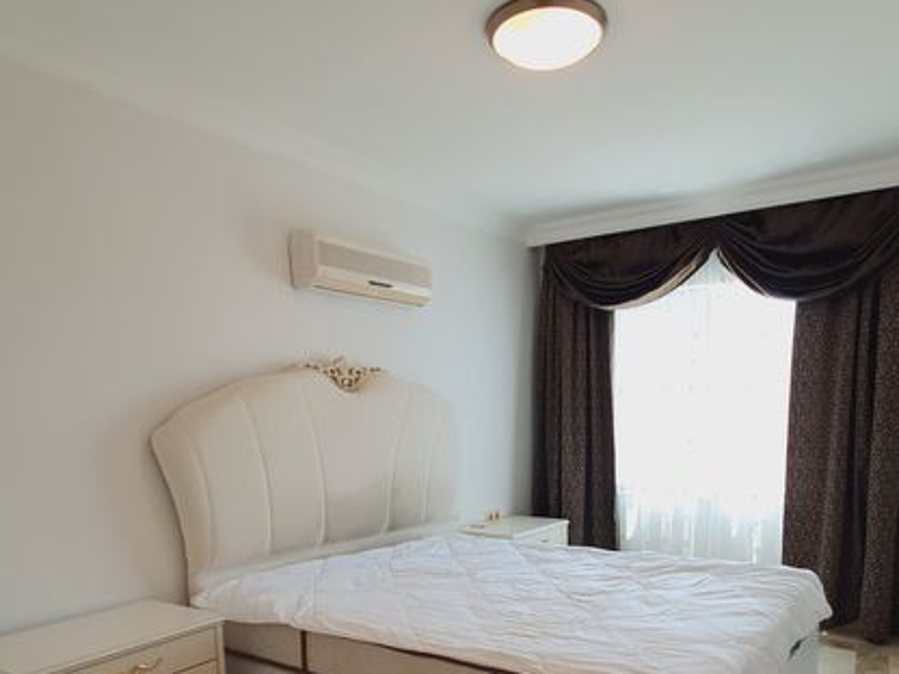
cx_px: 501
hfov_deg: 69.2
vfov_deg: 52.7
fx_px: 649
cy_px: 497
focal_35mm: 25
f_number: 2.2
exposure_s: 1/50
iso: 50
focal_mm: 1.8
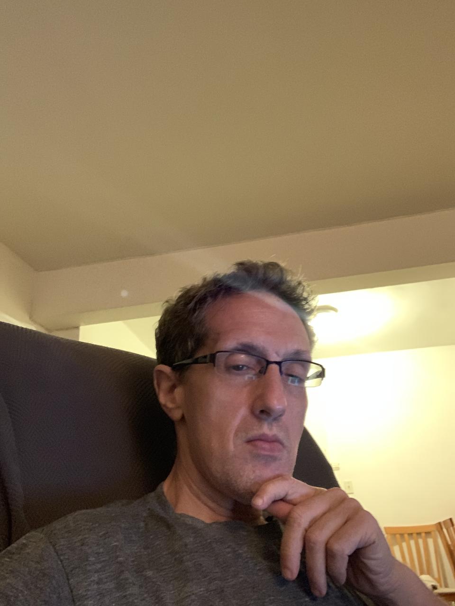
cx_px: 228
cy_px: 303
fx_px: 561
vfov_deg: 56.8
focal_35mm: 32
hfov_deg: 44.2
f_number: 2.2
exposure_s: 1/15
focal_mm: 2.87
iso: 500
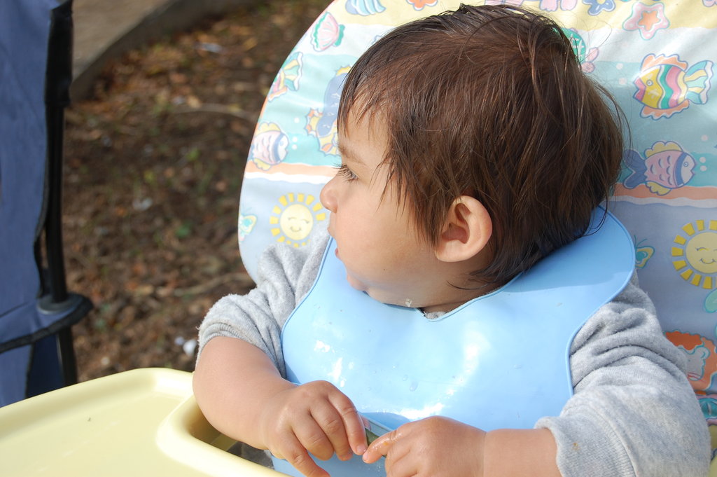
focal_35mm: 82
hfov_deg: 24.6
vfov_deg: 16.5
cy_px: 238
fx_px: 1642
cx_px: 358
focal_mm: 55
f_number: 9
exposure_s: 1/320
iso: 200
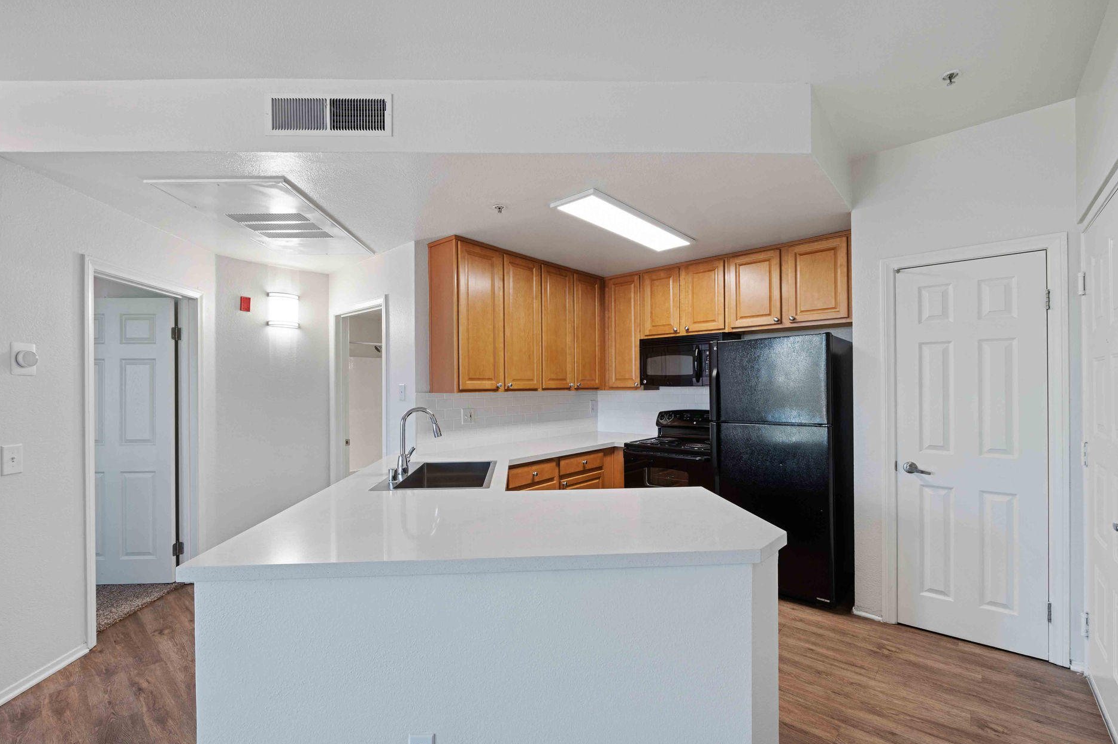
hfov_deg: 100.4
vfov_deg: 77.2
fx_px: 465
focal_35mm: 15
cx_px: 555
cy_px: 388
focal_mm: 14
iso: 200
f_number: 8
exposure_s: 1/5
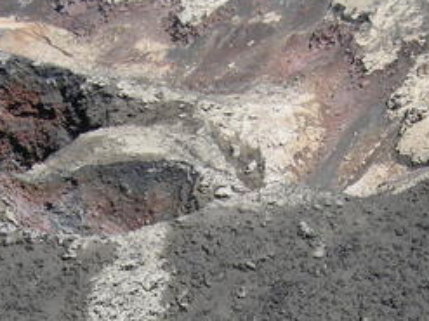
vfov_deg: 9.8
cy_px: 521
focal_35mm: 145
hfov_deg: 13.6
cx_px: 254
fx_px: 1796
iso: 100
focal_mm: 7.5
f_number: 4.8
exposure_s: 1/248
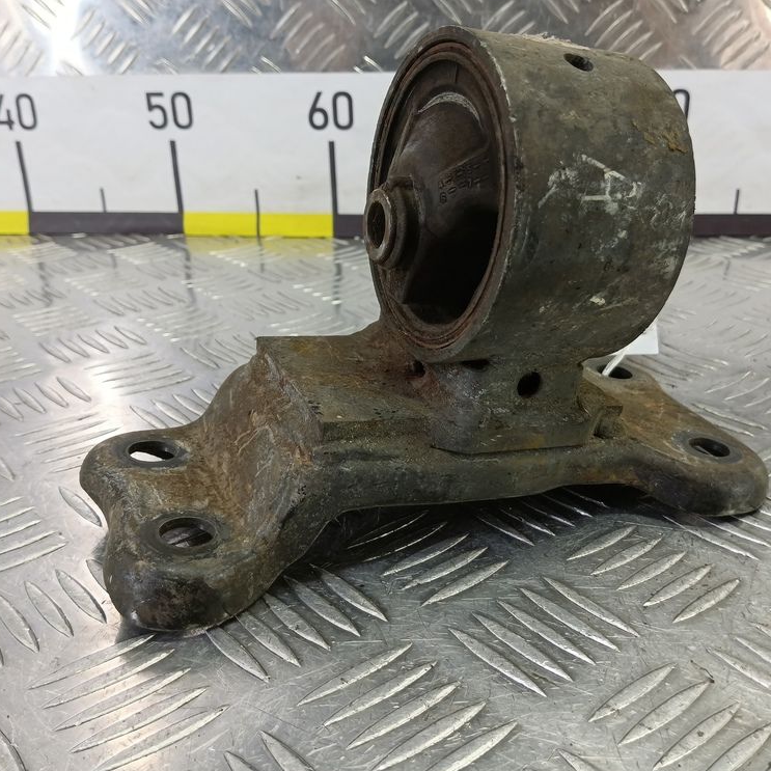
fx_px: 706
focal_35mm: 28
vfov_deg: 57.3
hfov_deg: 57.2
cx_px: 422
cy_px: 381
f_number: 1.6
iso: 161
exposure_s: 1/50
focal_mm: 4.11
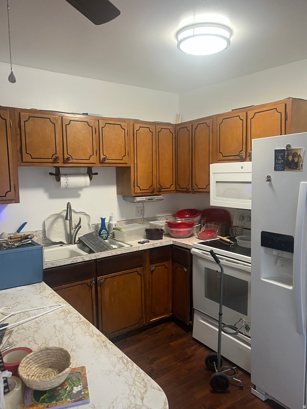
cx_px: 154
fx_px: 307
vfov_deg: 67.3
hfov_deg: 53.1
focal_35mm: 26
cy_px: 204
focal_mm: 5.7
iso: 100
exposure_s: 1/60
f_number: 1.5
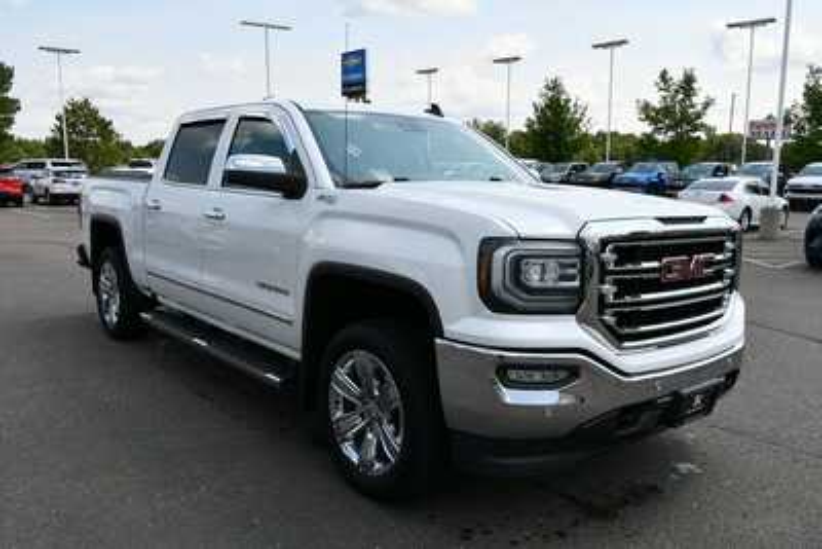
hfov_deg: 61.9
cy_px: 274
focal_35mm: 30
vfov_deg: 43.6
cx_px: 411
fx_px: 685
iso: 100
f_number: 8
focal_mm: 20
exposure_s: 1/250
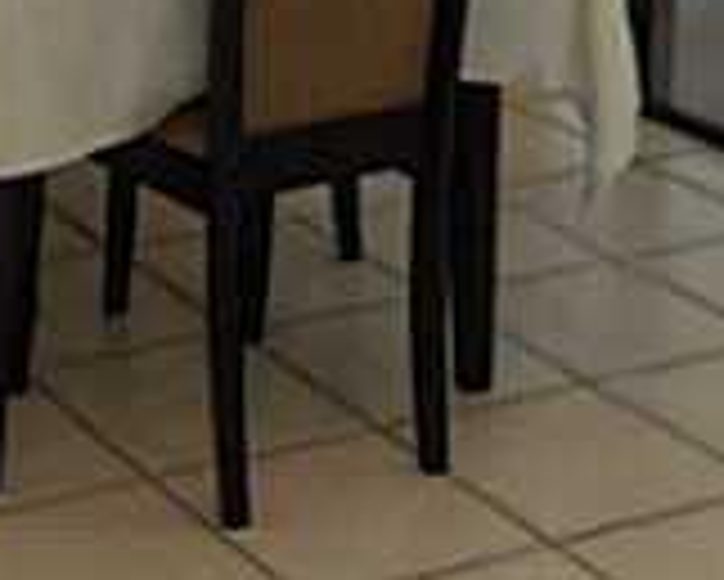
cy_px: -477
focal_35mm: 121
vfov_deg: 11.8
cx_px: -121
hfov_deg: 15.4
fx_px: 2594
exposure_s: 1/30
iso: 250
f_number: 3.1
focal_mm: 4.5
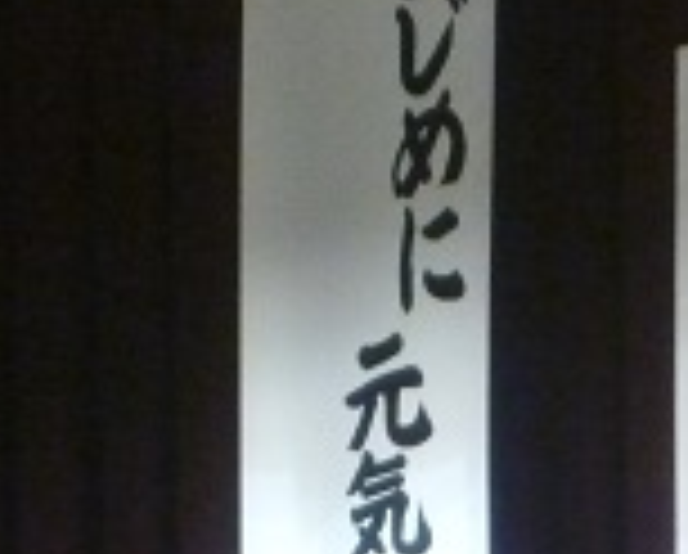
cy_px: 730
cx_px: 643
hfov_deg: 4.1
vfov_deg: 3.3
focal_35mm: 476
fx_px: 9711
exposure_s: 1/13
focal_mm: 22.5
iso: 800
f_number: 5.9
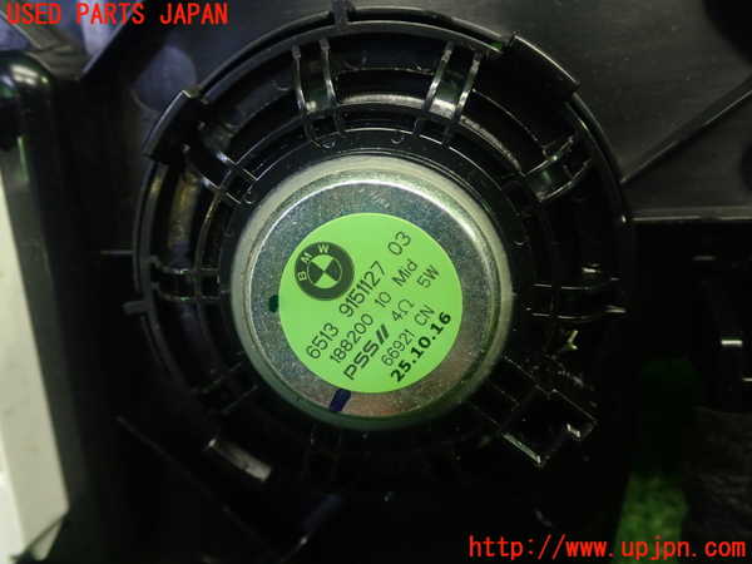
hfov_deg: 49.0
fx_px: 826
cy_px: 282
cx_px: 376
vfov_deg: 37.7
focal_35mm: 38
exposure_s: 1/40
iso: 320
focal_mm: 6.83
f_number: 2.7
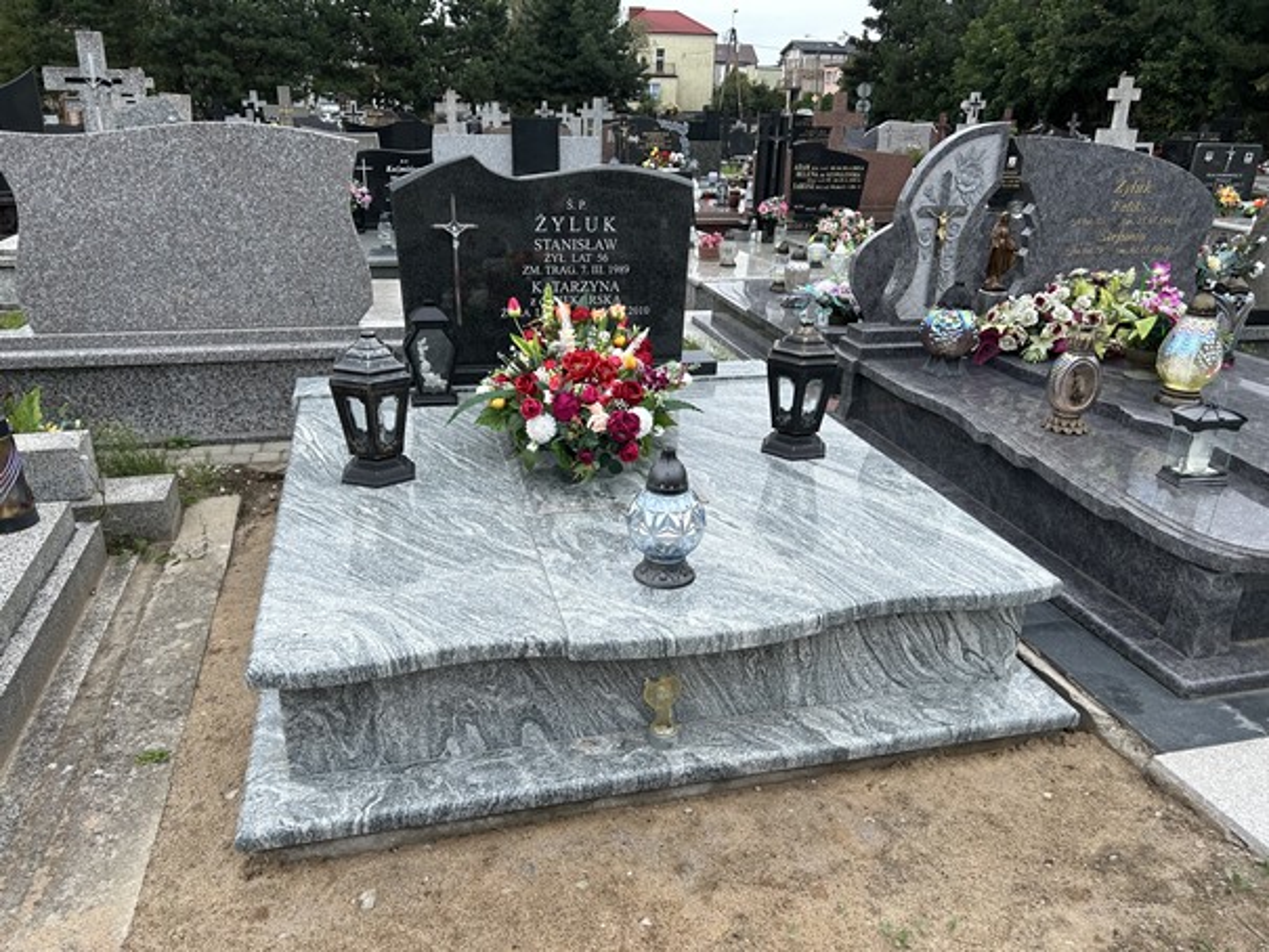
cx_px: 634
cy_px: 476
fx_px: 953
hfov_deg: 67.3
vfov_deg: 53.1
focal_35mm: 26
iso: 50
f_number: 1.5
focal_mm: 5.7
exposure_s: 1/1311
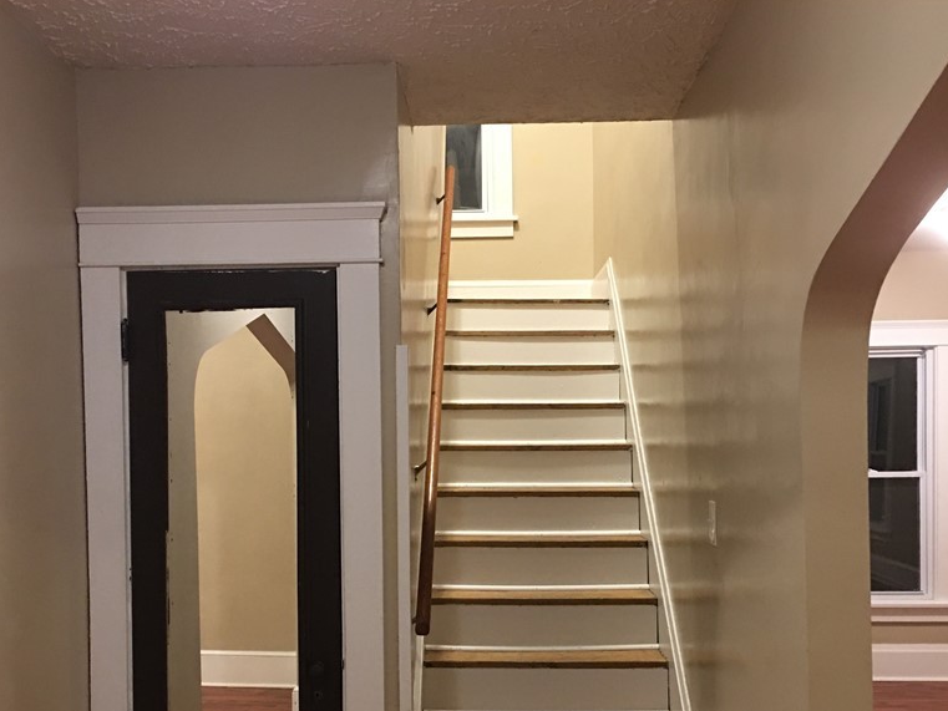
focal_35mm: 39
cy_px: 471
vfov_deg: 36.5
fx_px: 1068
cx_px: 473
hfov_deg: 47.9
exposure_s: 1/4
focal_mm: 4.15
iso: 64
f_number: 2.2
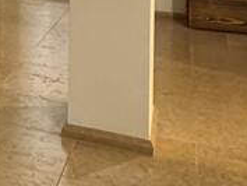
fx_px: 678
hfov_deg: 16.2
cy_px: -124
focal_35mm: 95
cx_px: -240
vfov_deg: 14.2
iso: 1250
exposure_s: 1/50
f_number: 2.2
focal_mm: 2.22
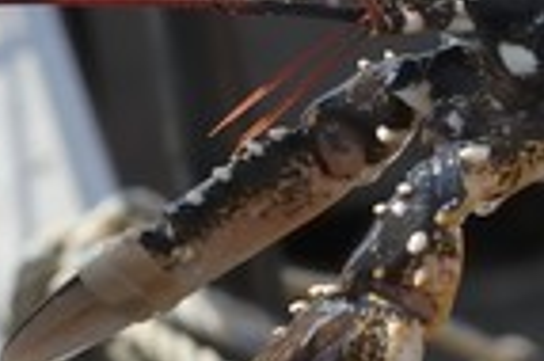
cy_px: 125
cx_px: 561
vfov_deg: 4.4
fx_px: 4664
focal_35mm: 309
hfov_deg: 6.6
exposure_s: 1/320
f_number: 4.2
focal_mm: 70
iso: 100
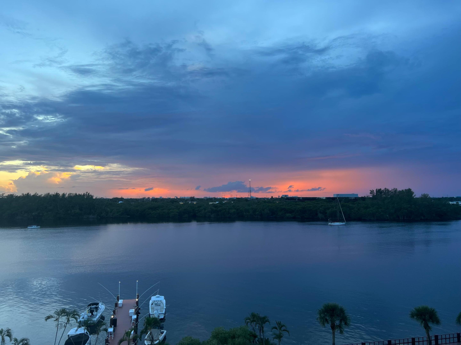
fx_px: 346
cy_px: 172
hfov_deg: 67.3
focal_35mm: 26
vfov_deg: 53.1
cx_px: 230
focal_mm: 5.7
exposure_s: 1/121
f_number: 1.5
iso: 50
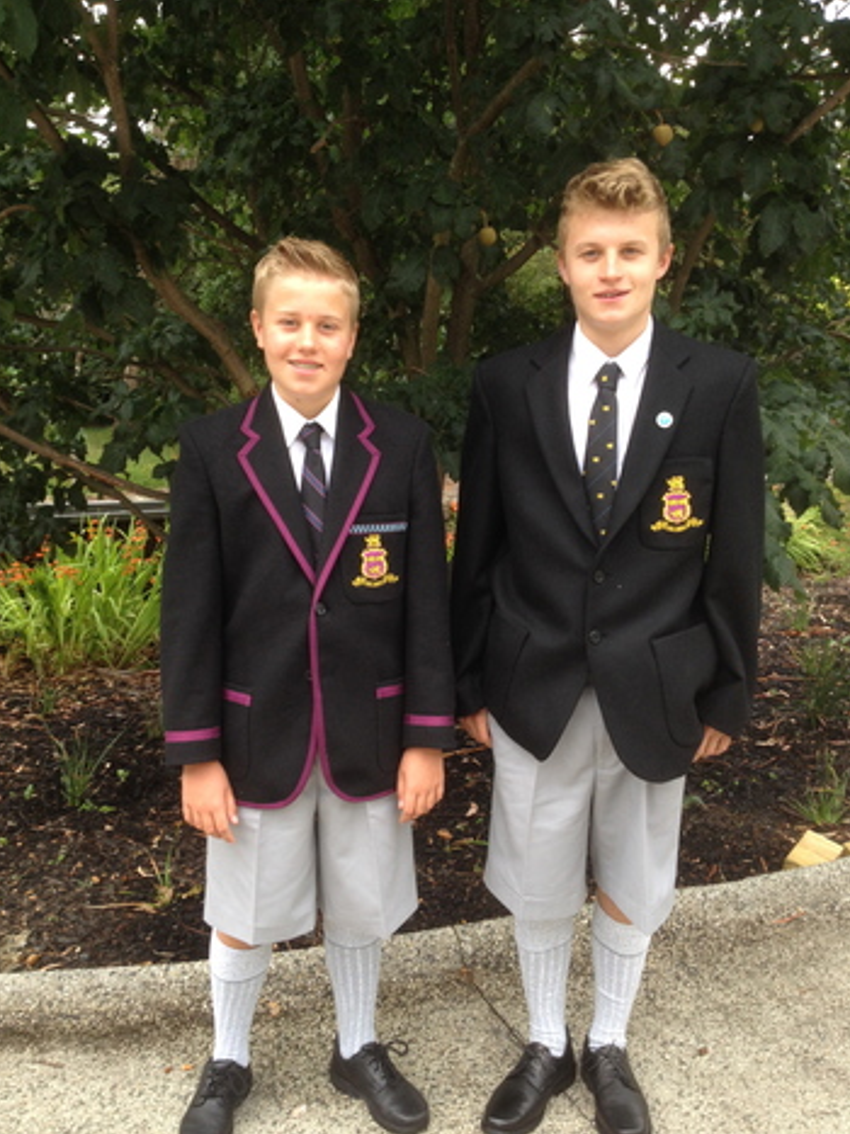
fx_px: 1179
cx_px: 427
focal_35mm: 36
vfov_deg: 51.4
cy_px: 571
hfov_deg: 39.6
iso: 64
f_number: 2.4
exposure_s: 1/60
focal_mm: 4.28
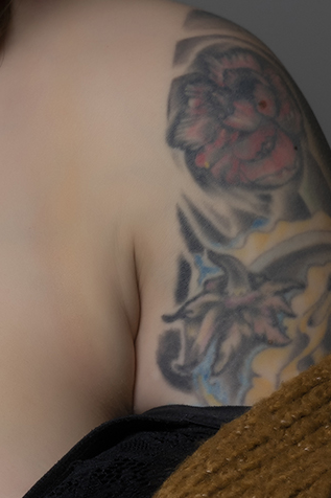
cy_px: -42
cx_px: -173
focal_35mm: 269
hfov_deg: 5.1
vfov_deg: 7.6
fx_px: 3712
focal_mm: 80
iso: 200
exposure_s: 1/200
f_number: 8
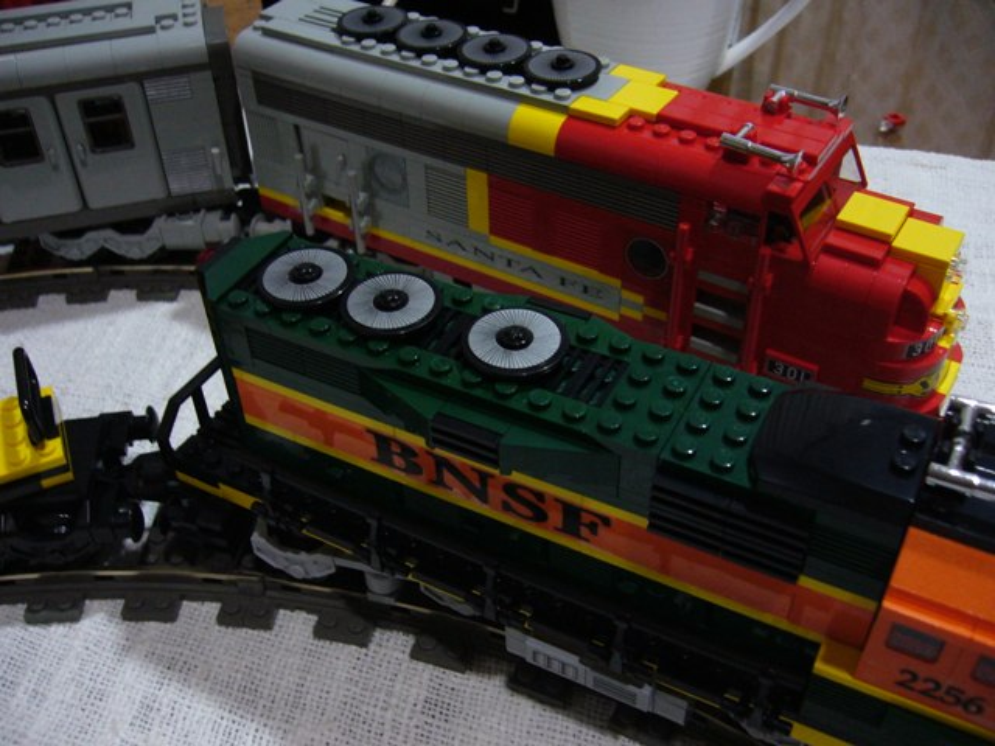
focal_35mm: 35
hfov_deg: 52.6
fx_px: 1006
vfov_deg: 40.7
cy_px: 373
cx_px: 498
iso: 200
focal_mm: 5.8
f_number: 2.8
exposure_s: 1/8
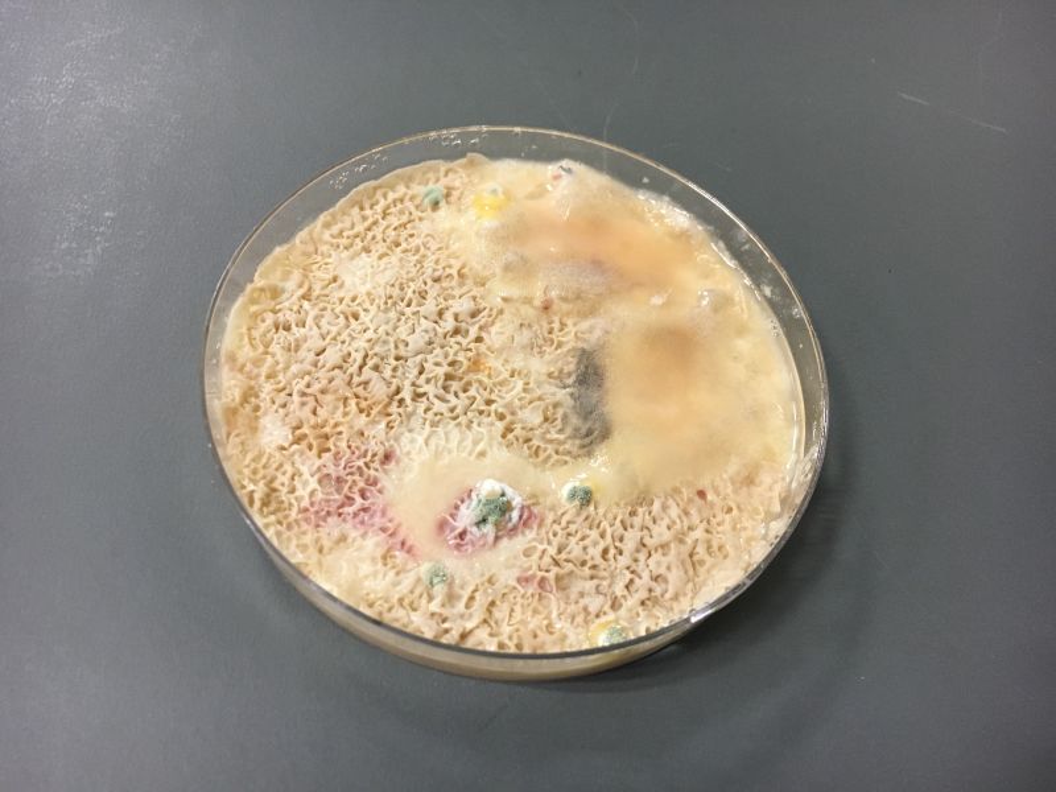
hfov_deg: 61.7
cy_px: 396
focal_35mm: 29
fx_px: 885
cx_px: 528
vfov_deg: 48.2
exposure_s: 1/33
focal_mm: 4.15
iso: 200
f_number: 2.2
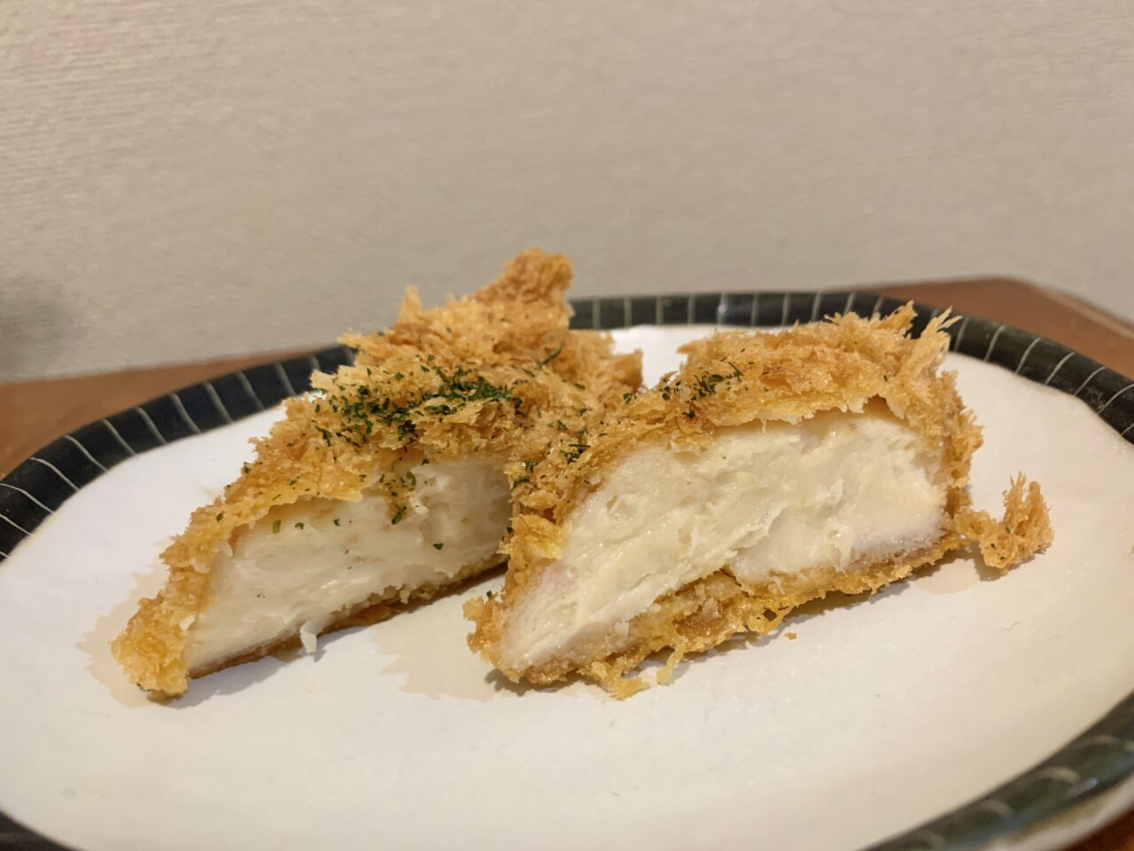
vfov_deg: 53.1
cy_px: 426
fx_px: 852
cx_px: 567
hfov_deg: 67.3
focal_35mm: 26
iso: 160
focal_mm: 4.25
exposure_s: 1/50
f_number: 1.8
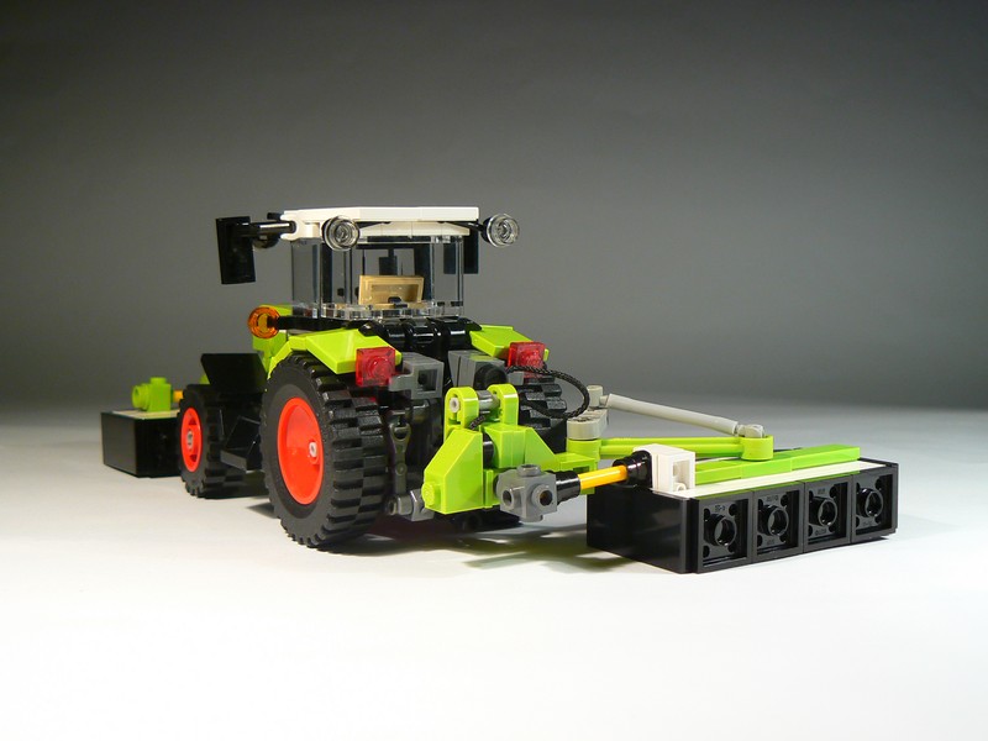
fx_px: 1341
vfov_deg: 30.9
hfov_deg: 40.4
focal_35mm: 47
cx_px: 494
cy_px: 370
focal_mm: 7.9
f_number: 2.8
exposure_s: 1/15
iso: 80
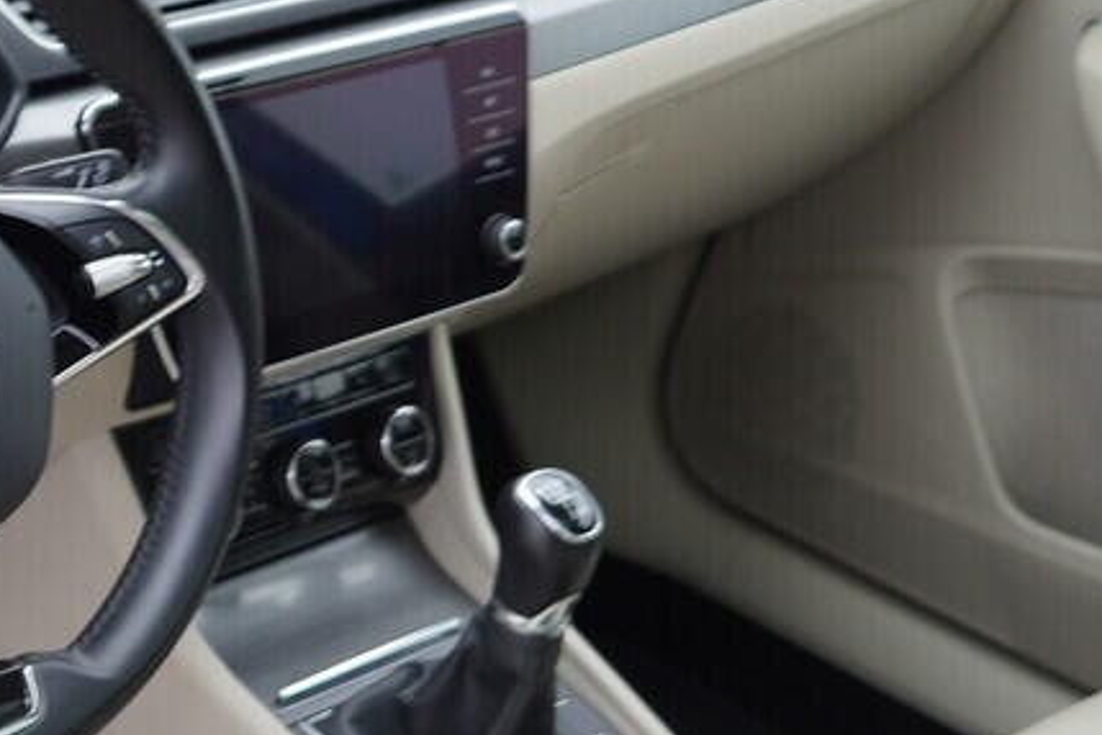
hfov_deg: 22.2
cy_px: 454
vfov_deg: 15.9
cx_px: -141
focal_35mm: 86
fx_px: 2632
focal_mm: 24
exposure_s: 1/40
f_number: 2.8
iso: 125
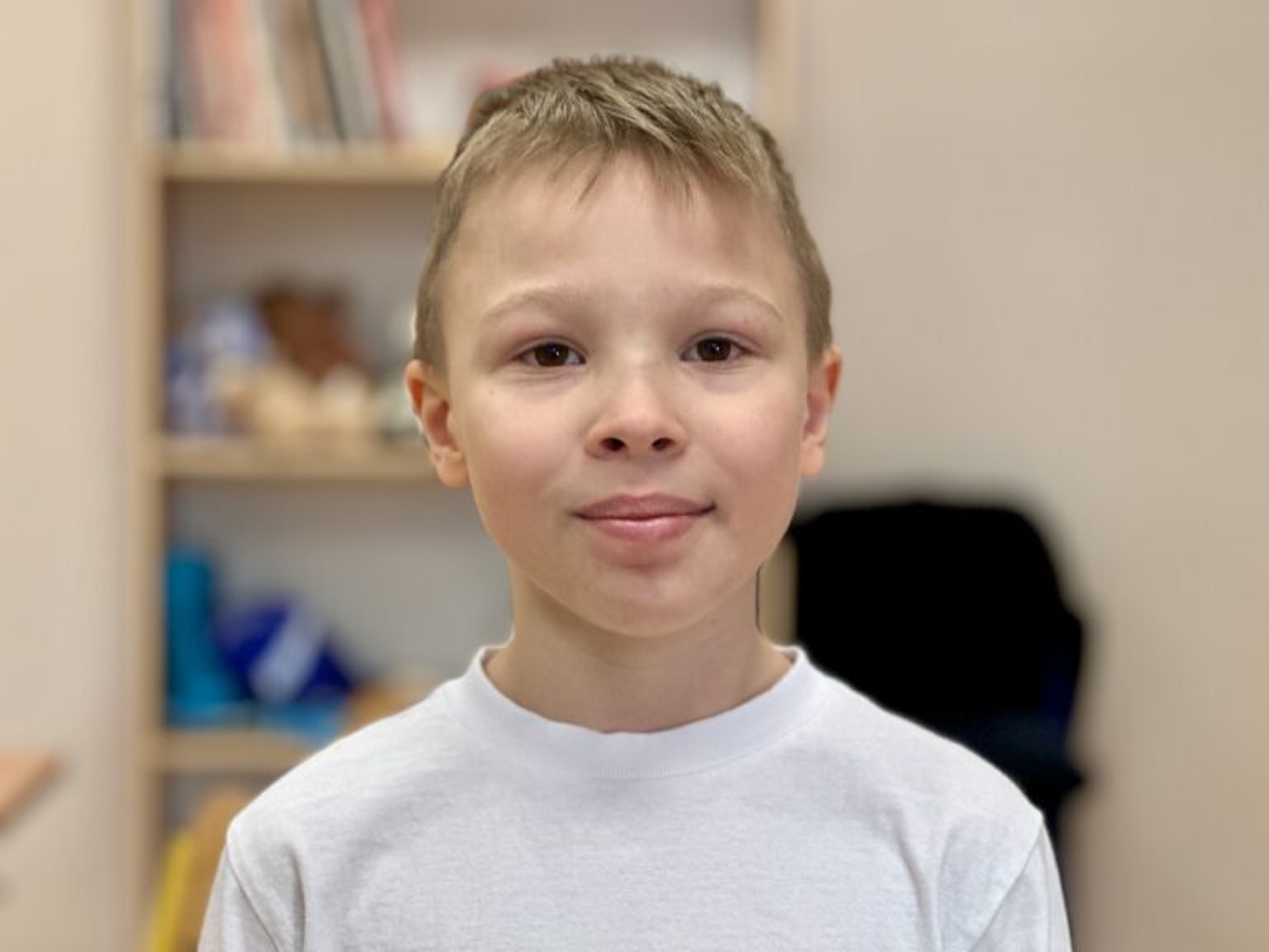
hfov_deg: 25.3
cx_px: 634
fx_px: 2823
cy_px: 476
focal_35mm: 77
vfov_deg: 19.1
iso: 250
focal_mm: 9
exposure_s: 1/100
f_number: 2.8
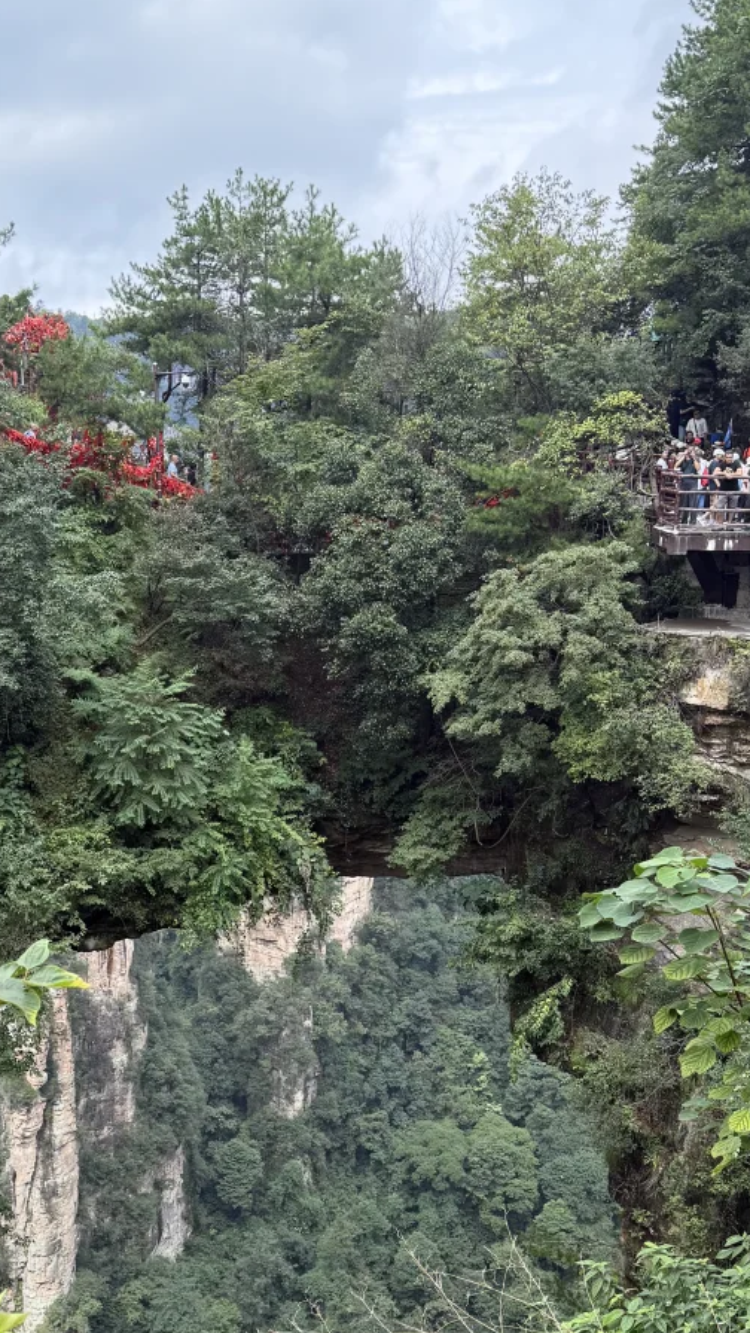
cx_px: 251
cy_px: 805
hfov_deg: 28.2
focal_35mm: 42
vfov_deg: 48.0
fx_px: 1485
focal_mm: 6.76
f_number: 1.78
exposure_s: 1/1211
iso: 100
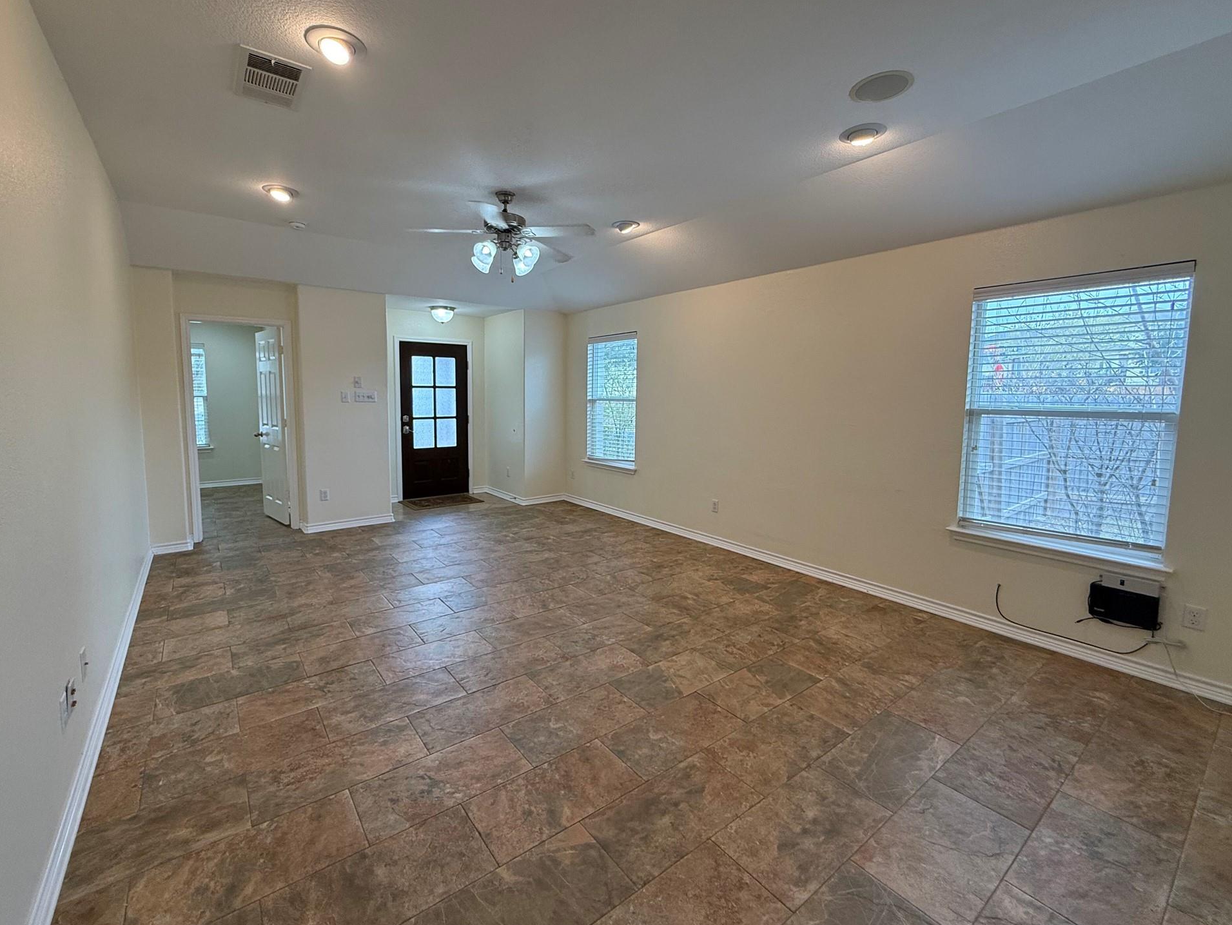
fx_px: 534
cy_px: 439
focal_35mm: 15
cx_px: 583
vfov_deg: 81.7
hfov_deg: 98.1
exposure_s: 1/120
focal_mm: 2.22
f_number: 2.2
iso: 125
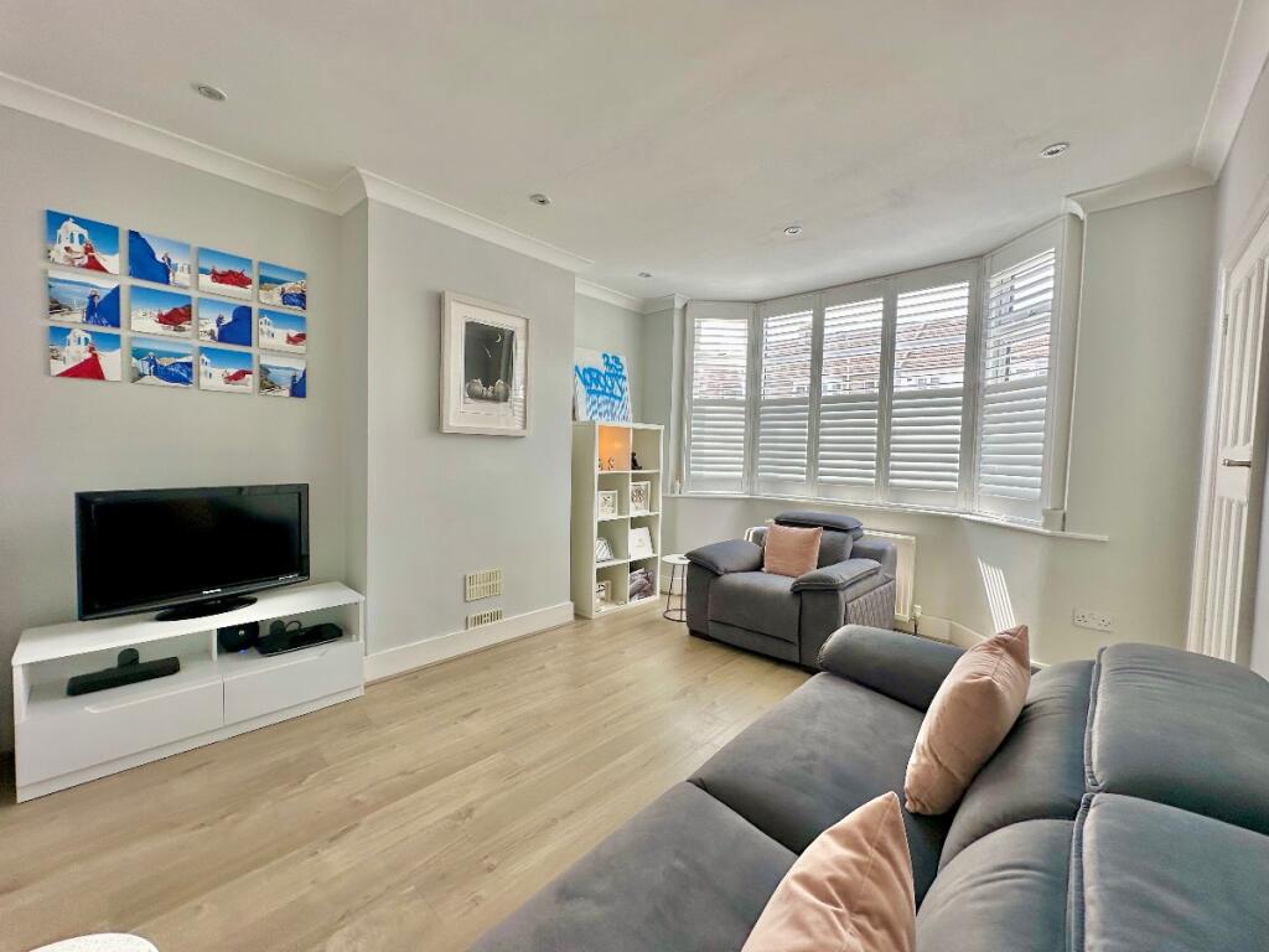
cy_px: 476
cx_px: 634
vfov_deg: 85.7
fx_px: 513
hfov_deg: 102.1
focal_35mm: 14
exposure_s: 1/108
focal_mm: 2.22
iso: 40
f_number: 2.2
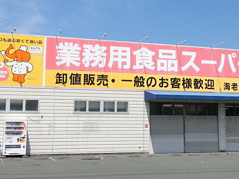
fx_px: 428
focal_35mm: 62
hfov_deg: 31.0
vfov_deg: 23.5
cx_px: 155
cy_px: 53
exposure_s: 1/1000
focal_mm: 7.15
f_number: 4
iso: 80
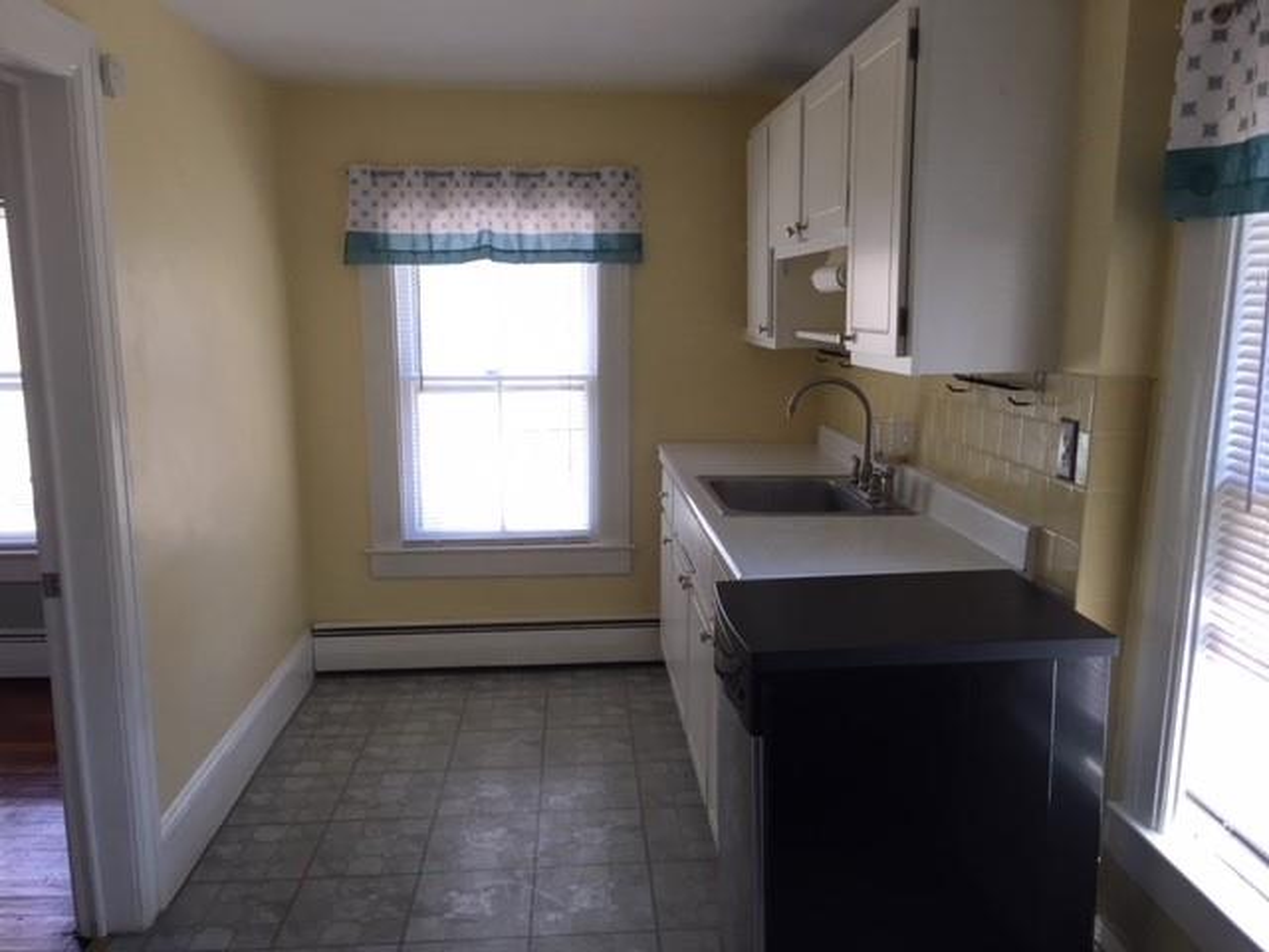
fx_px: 1063
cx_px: 634
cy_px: 476
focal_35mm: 29
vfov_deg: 48.2
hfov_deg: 61.7
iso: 25
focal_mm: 4.15
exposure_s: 1/40
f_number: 2.2
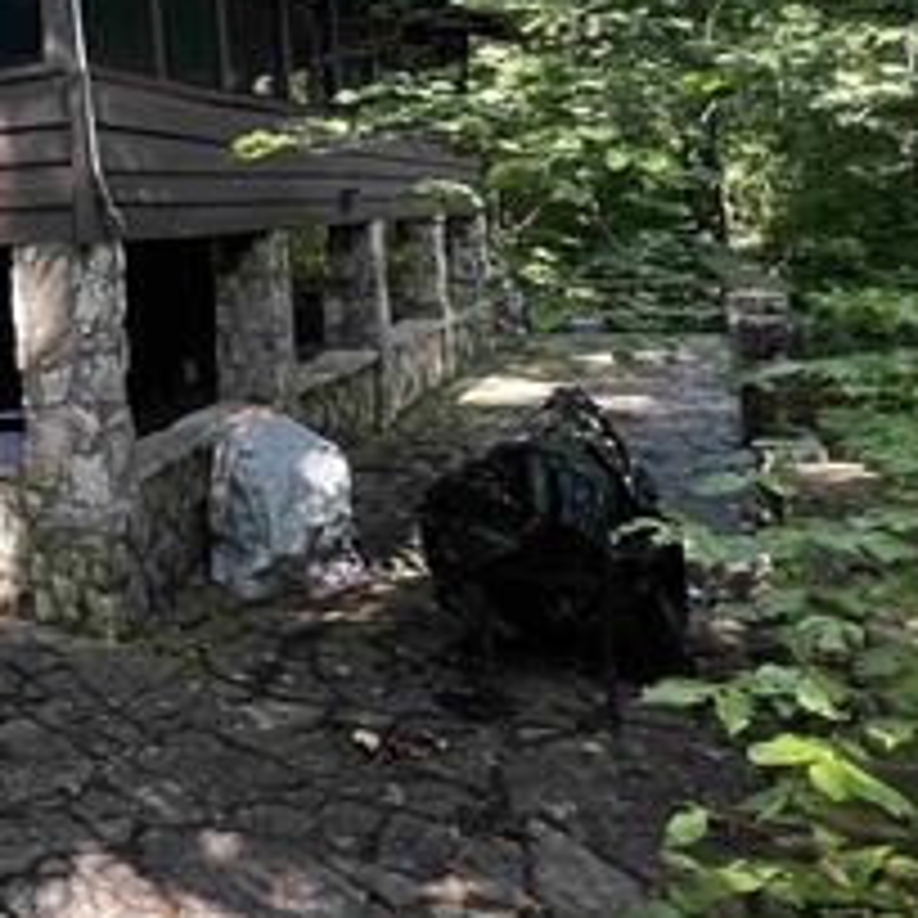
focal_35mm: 36
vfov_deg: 43.9
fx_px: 1080
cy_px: 189
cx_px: -180
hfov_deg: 36.0
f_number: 1.8
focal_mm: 1.57
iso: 100
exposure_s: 1/99
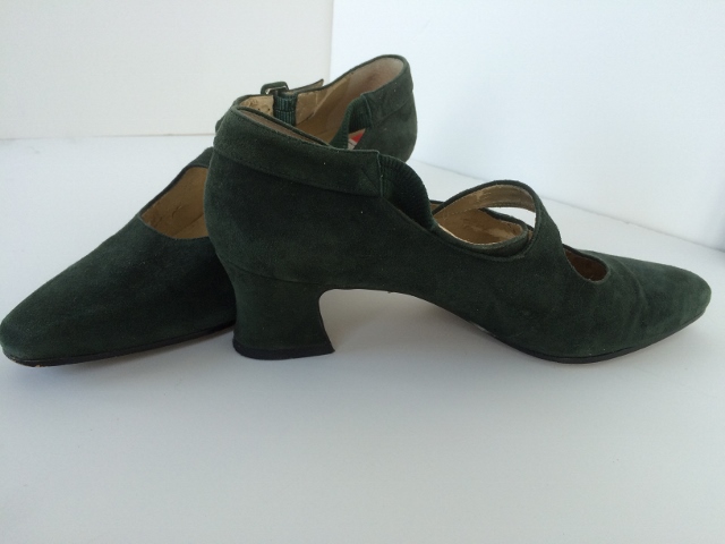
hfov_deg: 61.7
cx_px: 362
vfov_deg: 48.2
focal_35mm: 29
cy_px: 272
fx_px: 607
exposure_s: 1/120
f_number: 2.2
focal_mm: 4.15
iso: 64
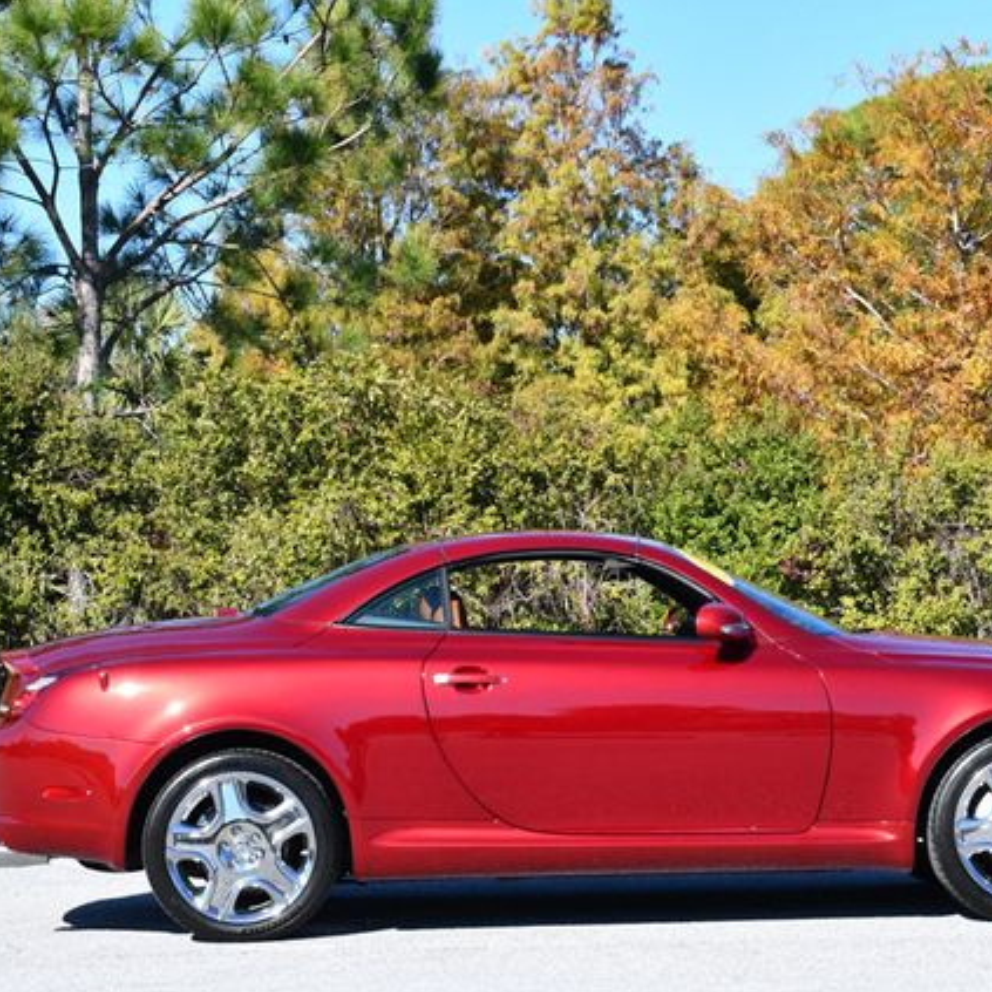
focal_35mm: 103
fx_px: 3339
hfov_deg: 16.9
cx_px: 575
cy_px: 500
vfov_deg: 16.9
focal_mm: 40
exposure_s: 1/250
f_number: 8
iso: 140
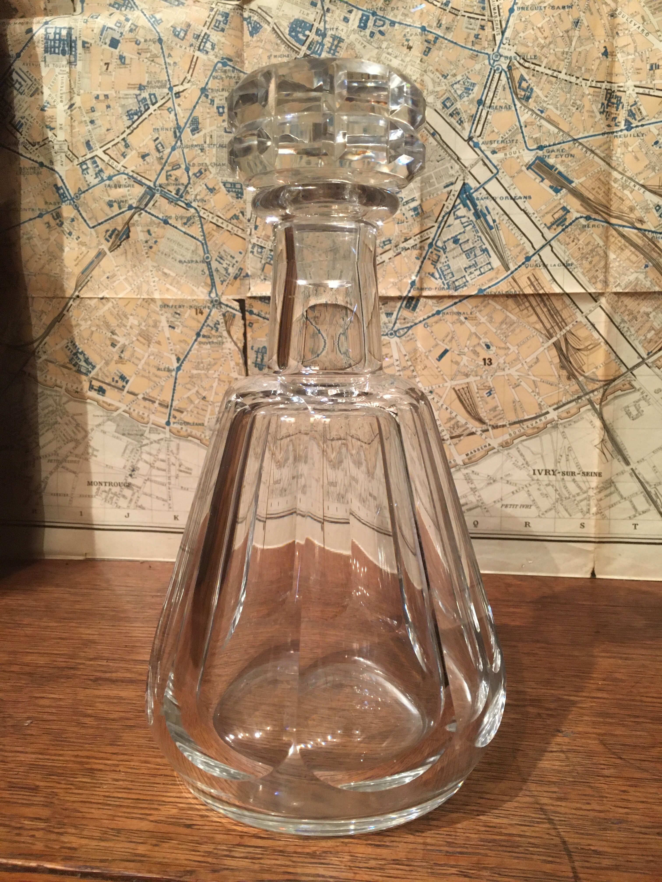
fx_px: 739
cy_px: 441
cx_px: 331
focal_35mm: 29
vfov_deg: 61.7
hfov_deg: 48.2
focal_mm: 4.15
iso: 200
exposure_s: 1/17
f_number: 2.2
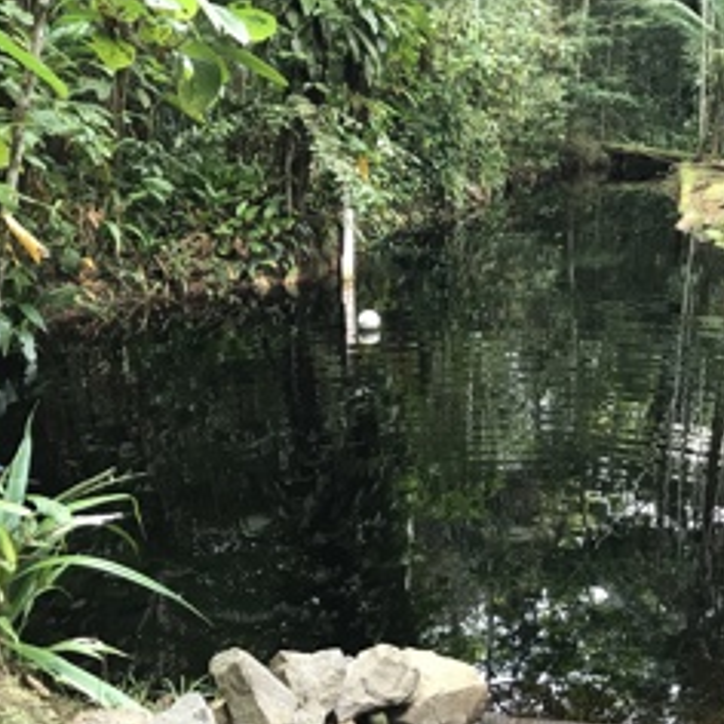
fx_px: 994
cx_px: 491
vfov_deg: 40.0
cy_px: 359
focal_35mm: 42
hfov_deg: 39.5
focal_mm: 3.99
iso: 40
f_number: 1.8
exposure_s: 1/19
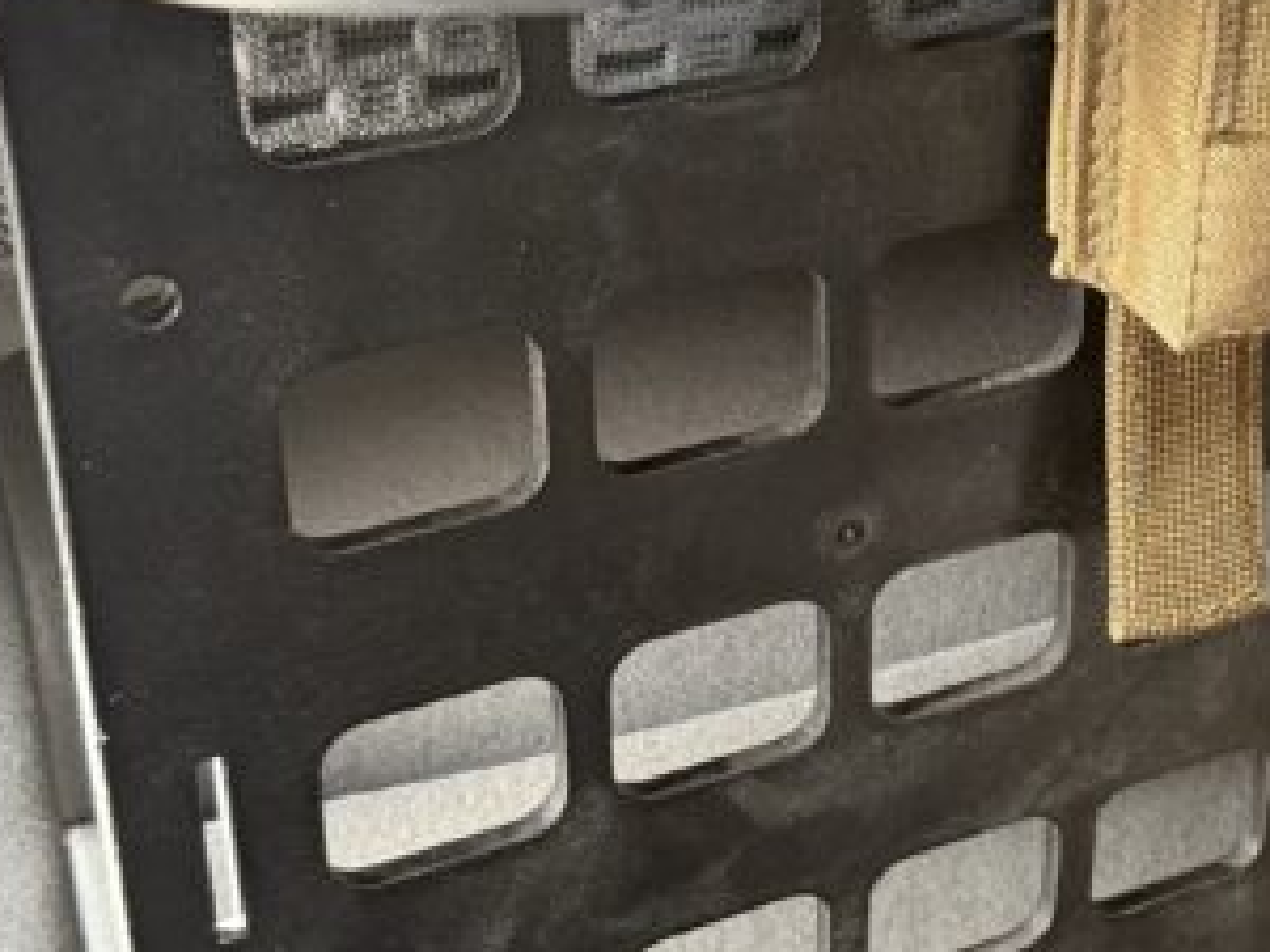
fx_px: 2348
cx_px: 1295
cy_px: 495
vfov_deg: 22.9
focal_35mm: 64
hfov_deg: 28.3
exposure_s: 1/60
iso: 400
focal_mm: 6.76
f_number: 1.78
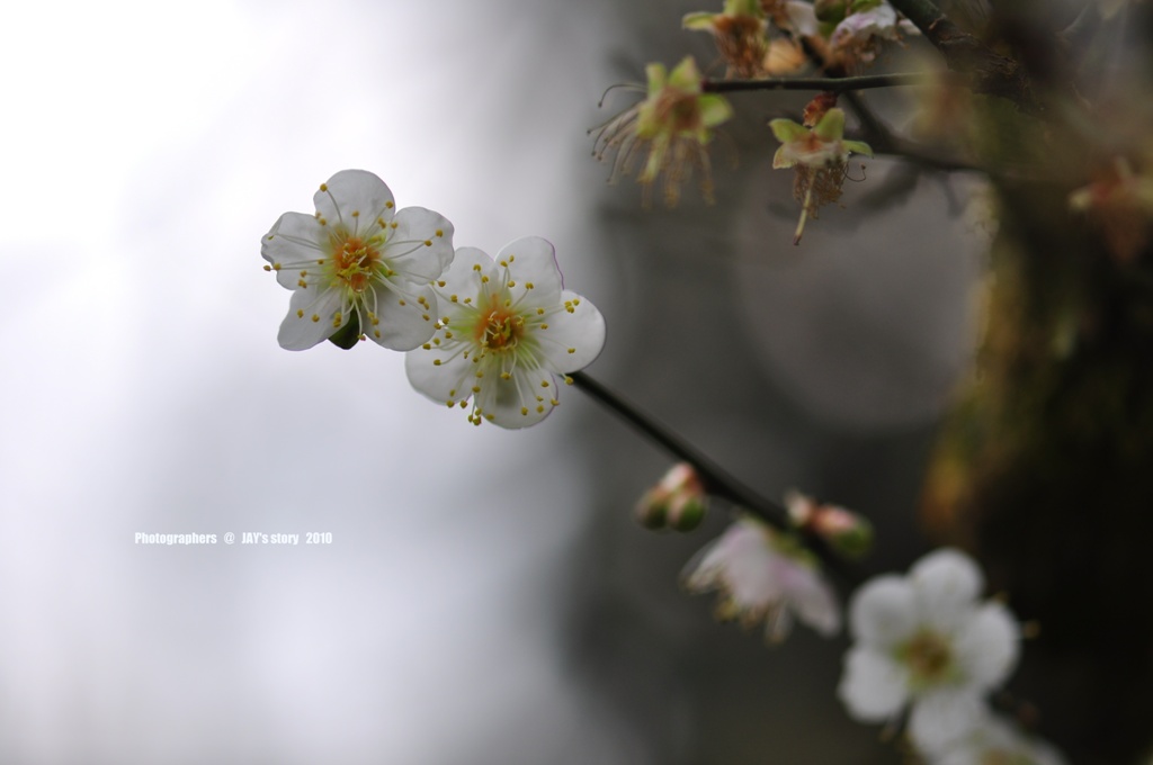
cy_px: 382
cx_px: 576
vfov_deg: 8.7
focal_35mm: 158
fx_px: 5038
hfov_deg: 13.1
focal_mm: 105
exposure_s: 1/1000
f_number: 3
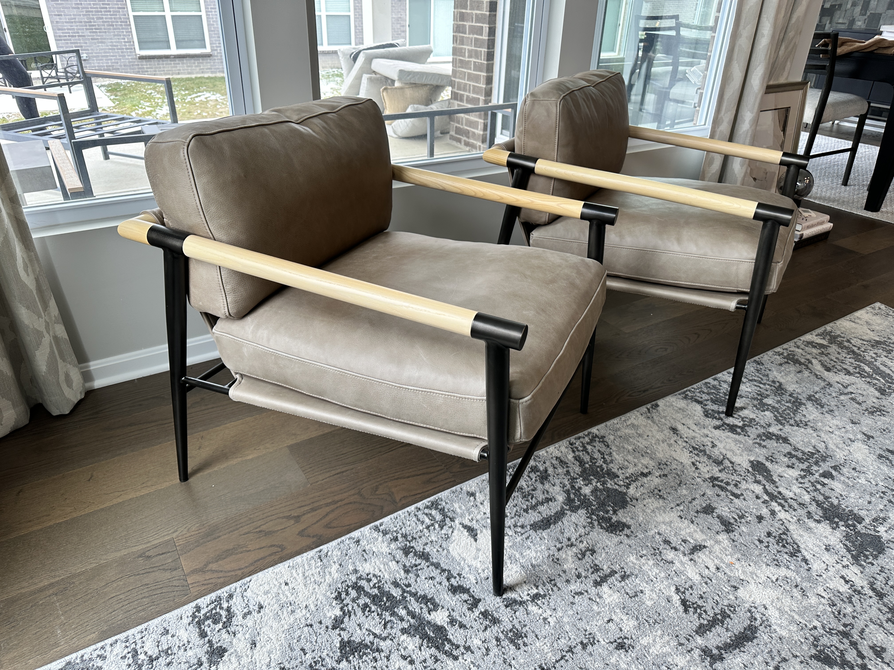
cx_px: 447
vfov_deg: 56.8
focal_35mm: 24
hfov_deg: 71.6
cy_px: 335
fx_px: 620
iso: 100
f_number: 1.78
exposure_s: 1/120
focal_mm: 6.86
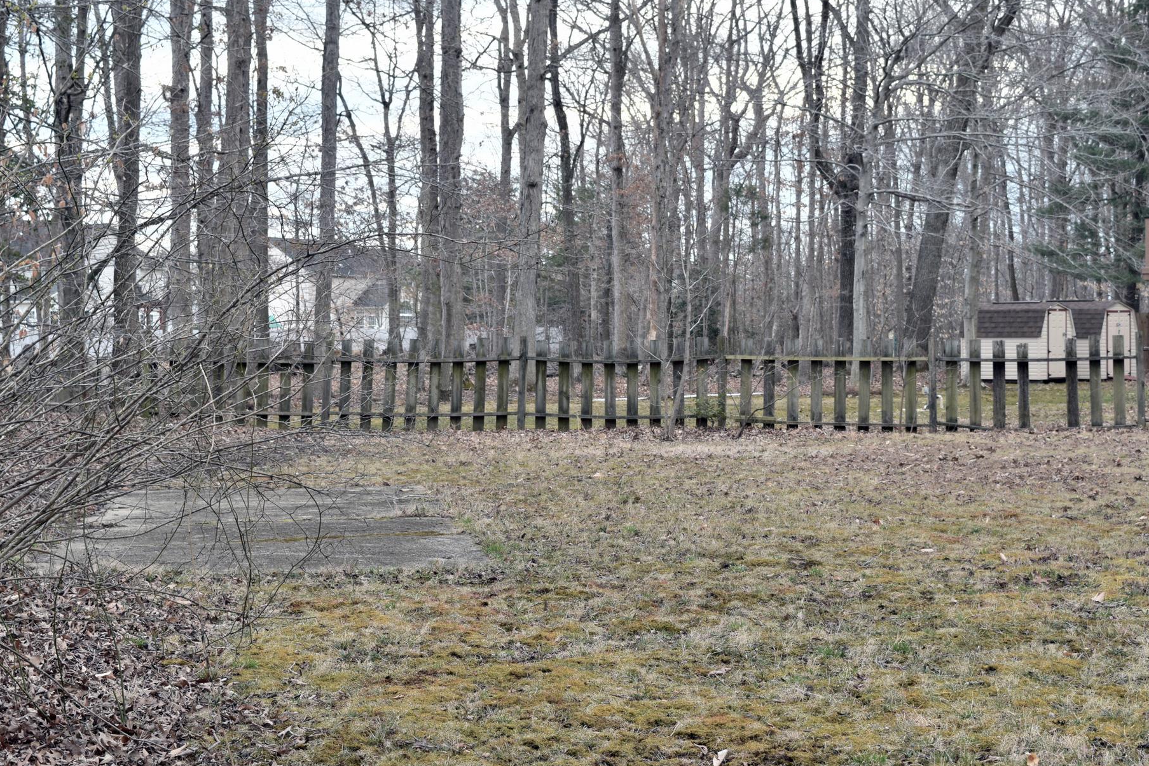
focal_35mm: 68
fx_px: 2170
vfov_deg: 20.0
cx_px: 619
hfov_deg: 29.6
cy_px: 388
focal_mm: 40
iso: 400
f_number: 8
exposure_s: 1/250
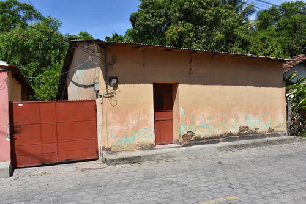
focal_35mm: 30
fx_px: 255
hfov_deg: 61.9
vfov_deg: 43.7
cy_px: 102
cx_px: 153
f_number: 7.1
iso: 400
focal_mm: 20
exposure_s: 1/1600
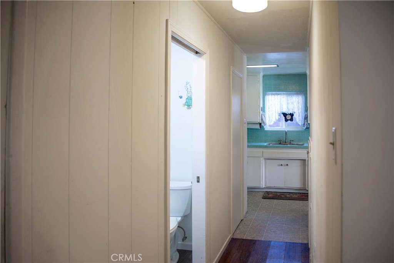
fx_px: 263
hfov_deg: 73.7
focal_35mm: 24
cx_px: 197
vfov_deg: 53.1
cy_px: 132
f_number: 3.5
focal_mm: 24
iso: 100
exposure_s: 1/10
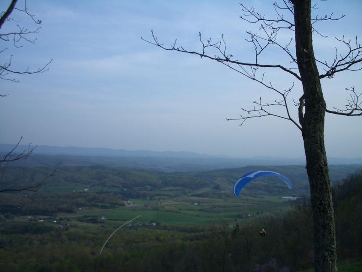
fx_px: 366
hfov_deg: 52.6
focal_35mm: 35
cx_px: 181
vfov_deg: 40.7
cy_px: 136
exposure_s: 1/400
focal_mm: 5.8
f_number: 4.3
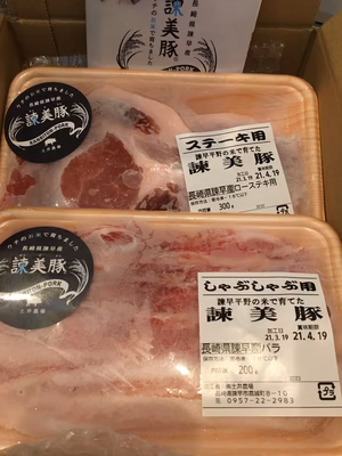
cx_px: 171
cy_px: 228
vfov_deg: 61.7
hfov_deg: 48.2
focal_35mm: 29
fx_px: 382
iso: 100
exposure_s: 1/30
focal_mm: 4.15
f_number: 2.2
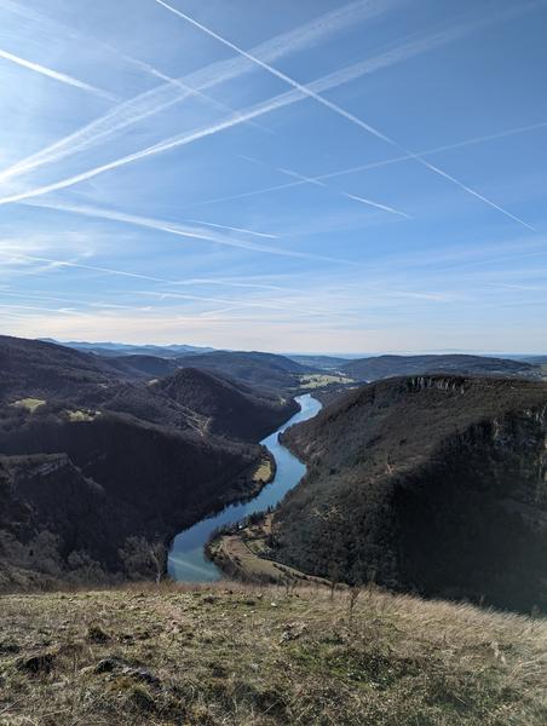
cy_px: 363
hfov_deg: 57.0
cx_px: 274
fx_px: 504
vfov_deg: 71.5
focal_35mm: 24
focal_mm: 6.81
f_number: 1.85
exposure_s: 1/3058
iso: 46
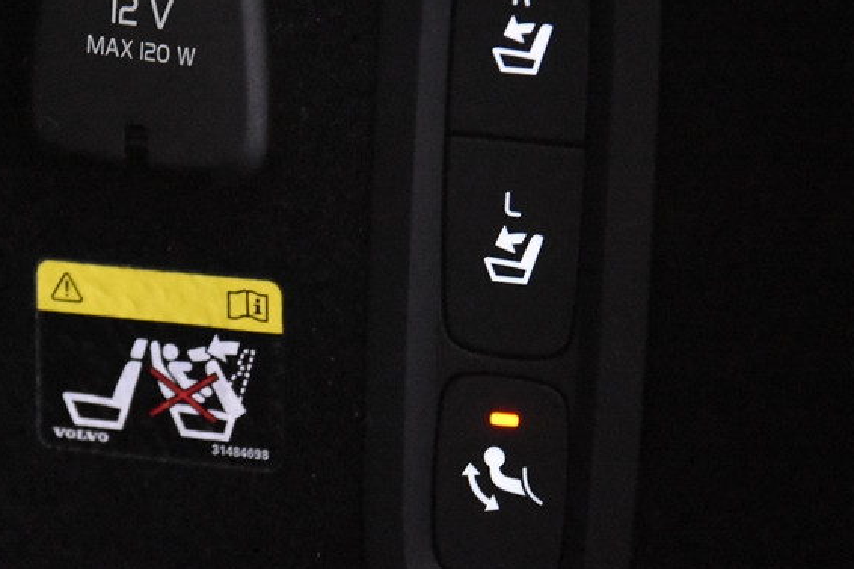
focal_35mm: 190
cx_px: 346
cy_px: 269
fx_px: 4506
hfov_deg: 10.8
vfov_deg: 7.2
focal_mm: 70
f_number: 4
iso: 12800
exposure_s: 1/100
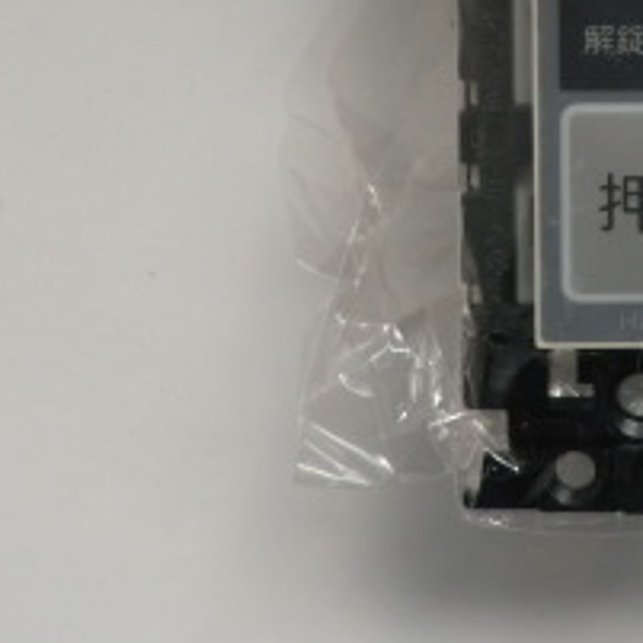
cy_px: -10
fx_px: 1534
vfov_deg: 22.7
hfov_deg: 22.6
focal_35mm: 73
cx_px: 672
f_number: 7.9
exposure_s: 1/125
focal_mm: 4.7
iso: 50
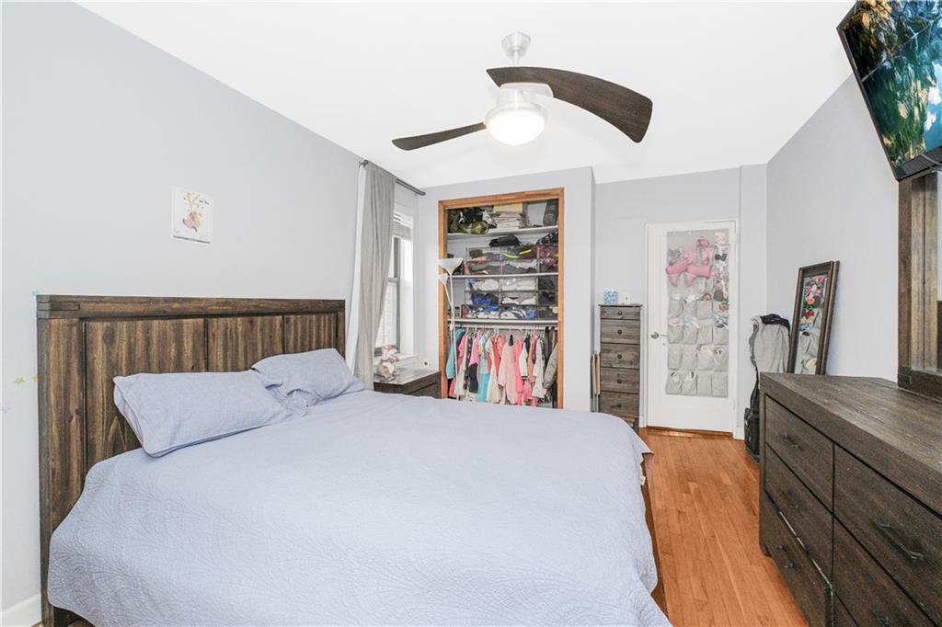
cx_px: 471
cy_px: 314
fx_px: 392
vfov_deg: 77.3
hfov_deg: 100.4
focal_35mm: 15
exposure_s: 1/60
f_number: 9
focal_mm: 10
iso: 1250
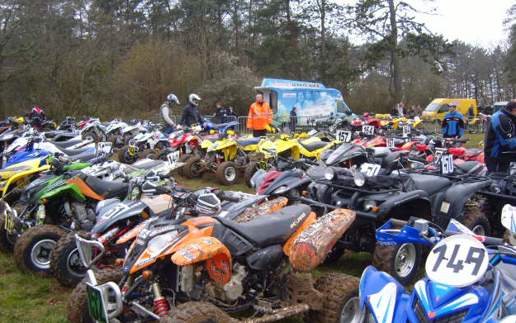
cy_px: 187
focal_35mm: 38
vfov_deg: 33.5
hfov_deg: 51.5
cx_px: 263
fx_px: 535
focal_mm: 7.4
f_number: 2.8
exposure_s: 1/60
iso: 80
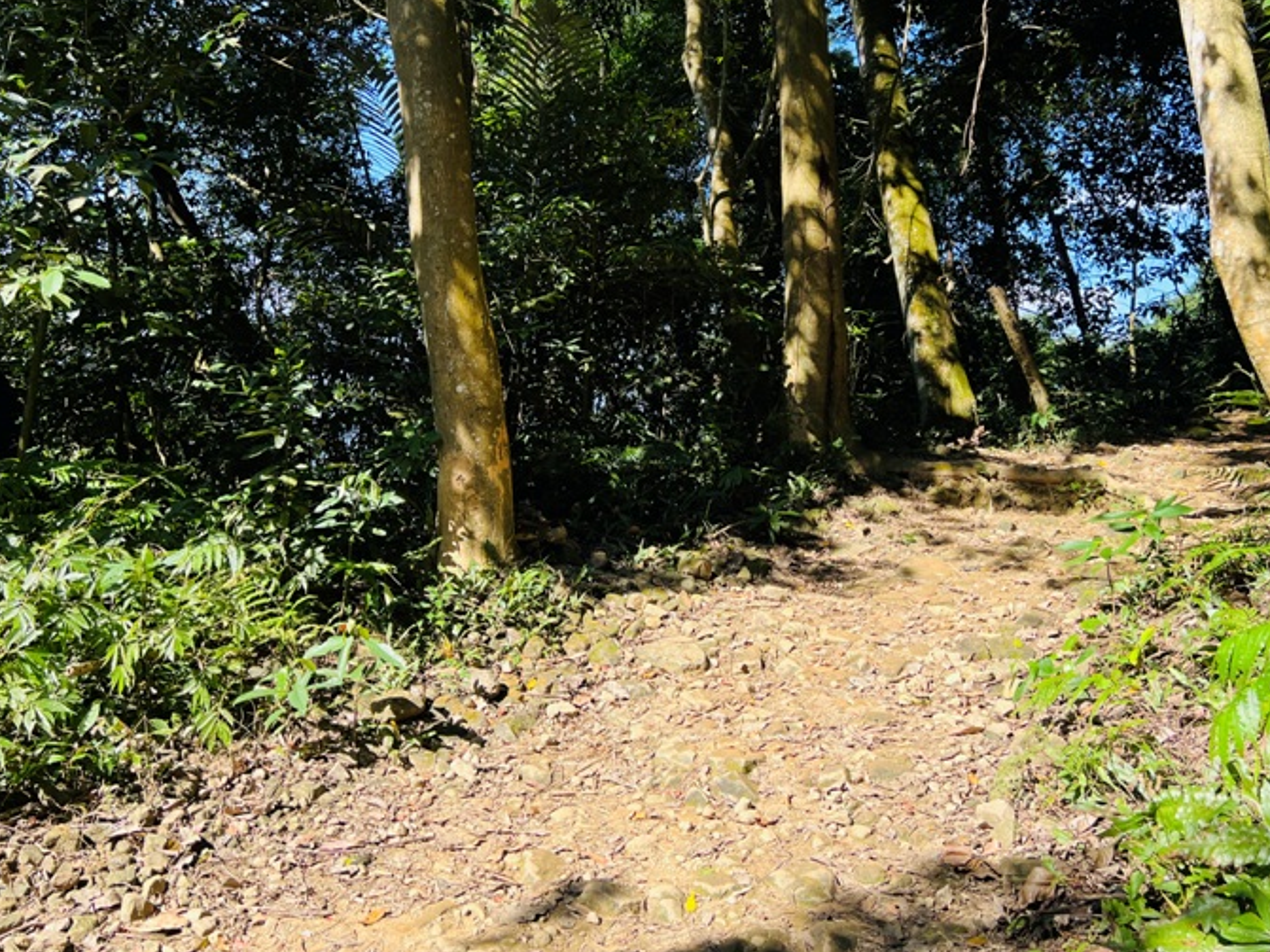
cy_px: 405
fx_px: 1137
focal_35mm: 31
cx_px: 630
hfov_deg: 58.4
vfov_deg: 45.3
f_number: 1.5
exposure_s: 1/949
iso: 50
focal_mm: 5.7
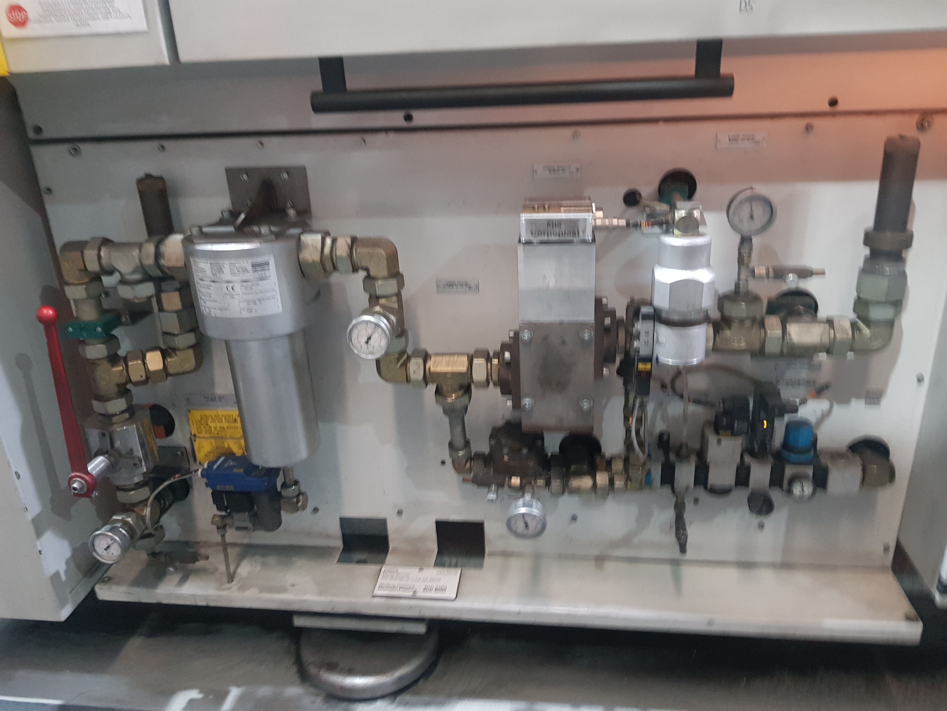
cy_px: 356
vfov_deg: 53.1
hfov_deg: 67.3
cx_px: 474
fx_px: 711
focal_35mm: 26
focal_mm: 4.3
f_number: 1.7
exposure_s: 1/10
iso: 250
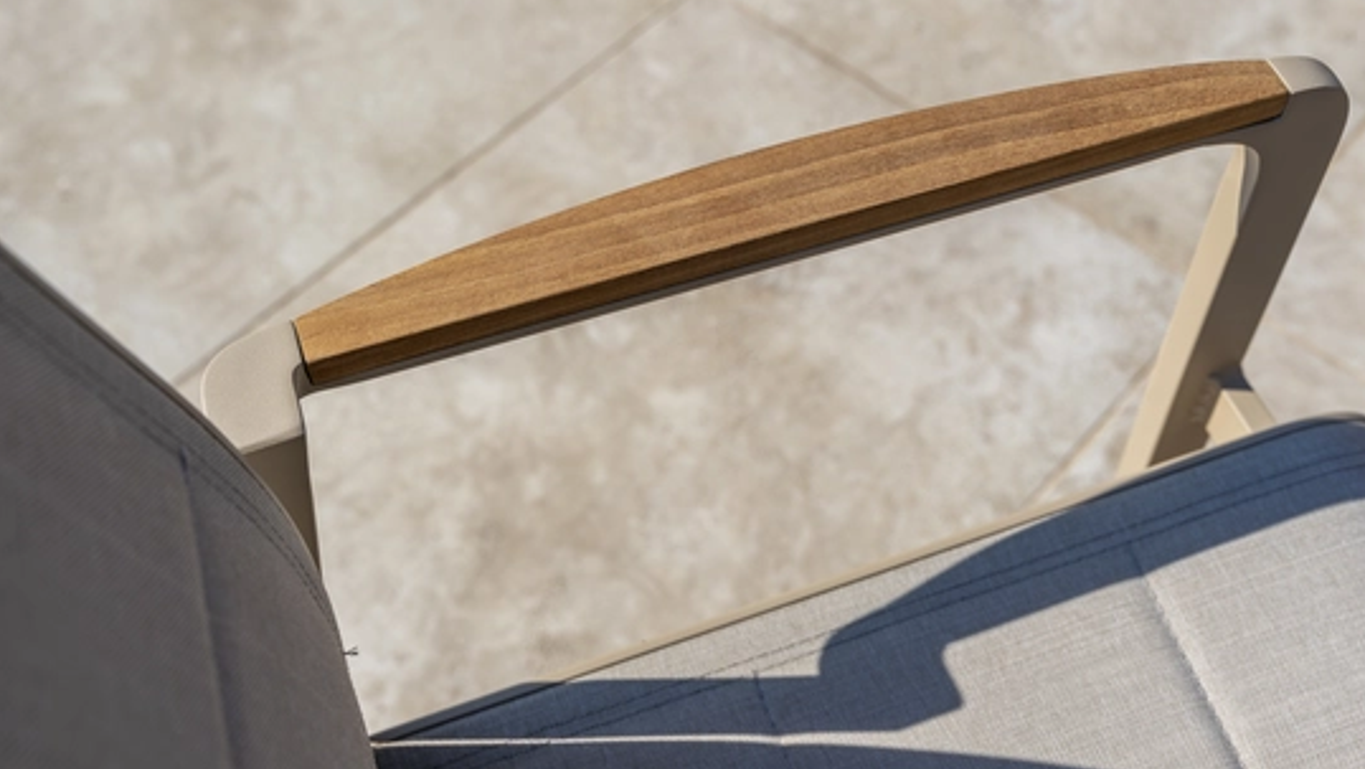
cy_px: 365
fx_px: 1557
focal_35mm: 43
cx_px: 698
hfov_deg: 47.3
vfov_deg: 27.7
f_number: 5
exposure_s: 1/1000
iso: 100
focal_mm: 40
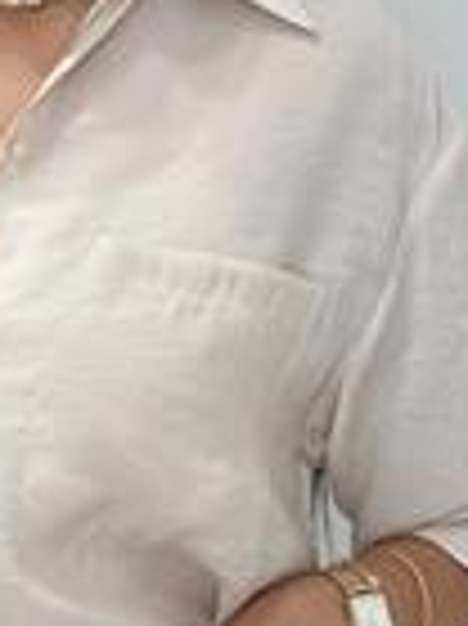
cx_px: 54
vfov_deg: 10.8
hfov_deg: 8.0
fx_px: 3322
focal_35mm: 184
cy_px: 372
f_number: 1.78
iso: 80
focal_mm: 6.86
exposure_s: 1/363
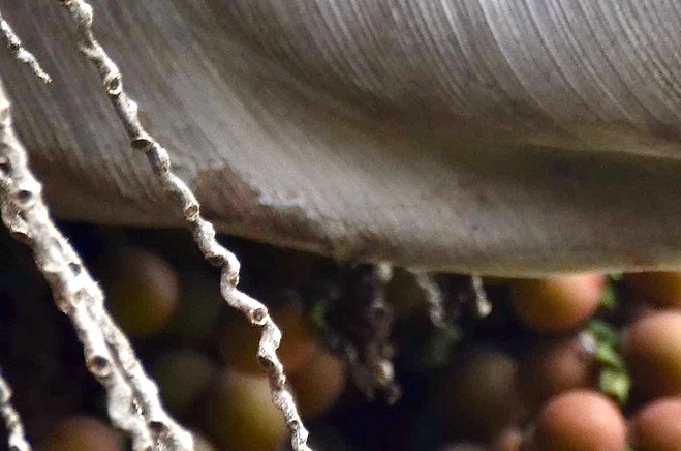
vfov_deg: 0.4
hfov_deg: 0.6
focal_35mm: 3280
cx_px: 1168
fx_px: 61897
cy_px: -355
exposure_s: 1/250
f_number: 10
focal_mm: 600
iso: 400
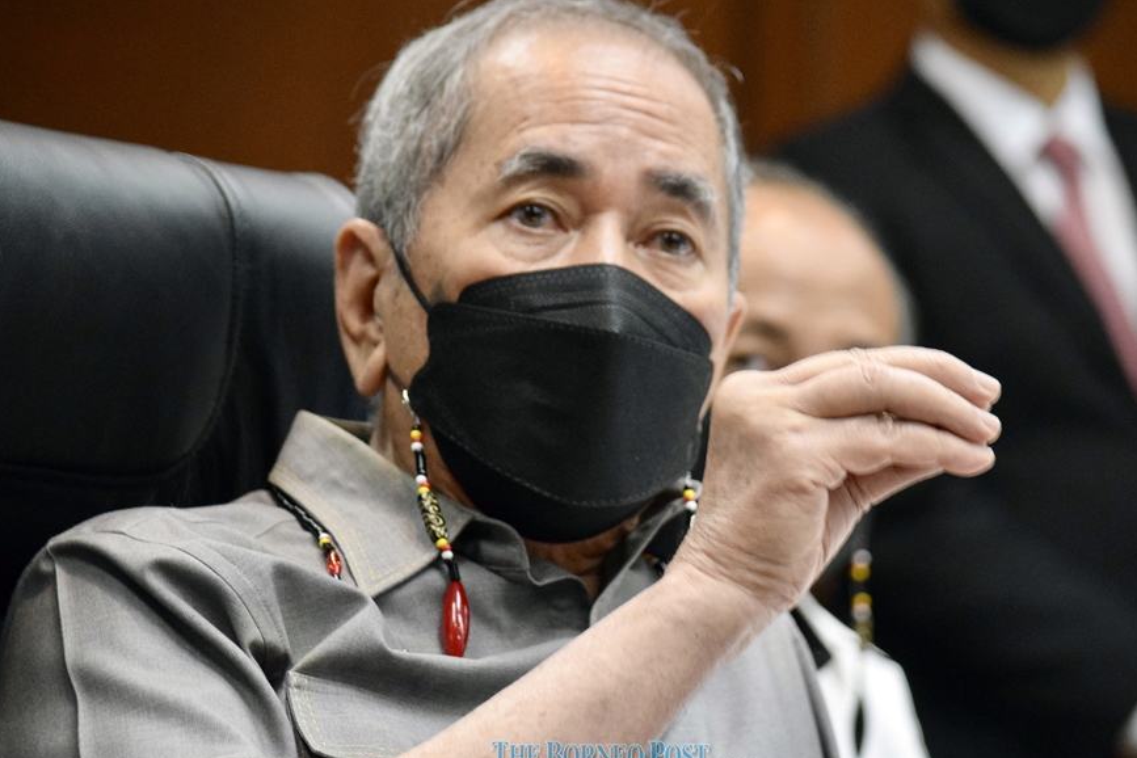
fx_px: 7106
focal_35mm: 225
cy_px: 414
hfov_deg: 9.1
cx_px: 584
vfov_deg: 6.1
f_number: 4.8
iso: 3200
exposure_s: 1/125
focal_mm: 130
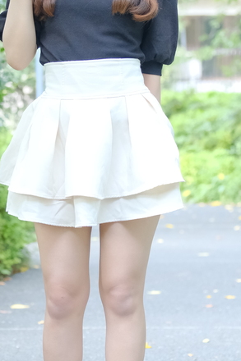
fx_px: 1849
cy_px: 118
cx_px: 89
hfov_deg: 7.5
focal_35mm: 184
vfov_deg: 11.2
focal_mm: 50
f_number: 2.8
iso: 1600
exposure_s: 1/320
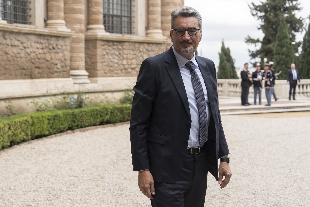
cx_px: 155
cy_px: 104
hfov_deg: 39.6
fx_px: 431
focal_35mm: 50
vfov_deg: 27.0
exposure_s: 1/1250
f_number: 4
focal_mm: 50
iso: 200
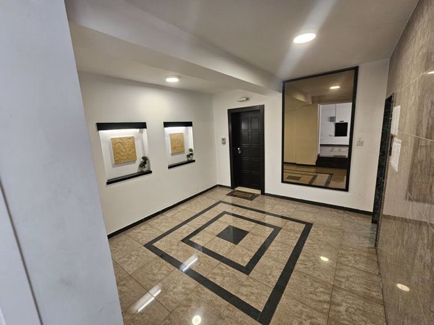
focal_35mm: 13
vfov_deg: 89.9
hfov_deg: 106.2
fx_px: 163
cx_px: 217
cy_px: 162
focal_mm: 2.2
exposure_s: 1/50
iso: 160
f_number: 2.2
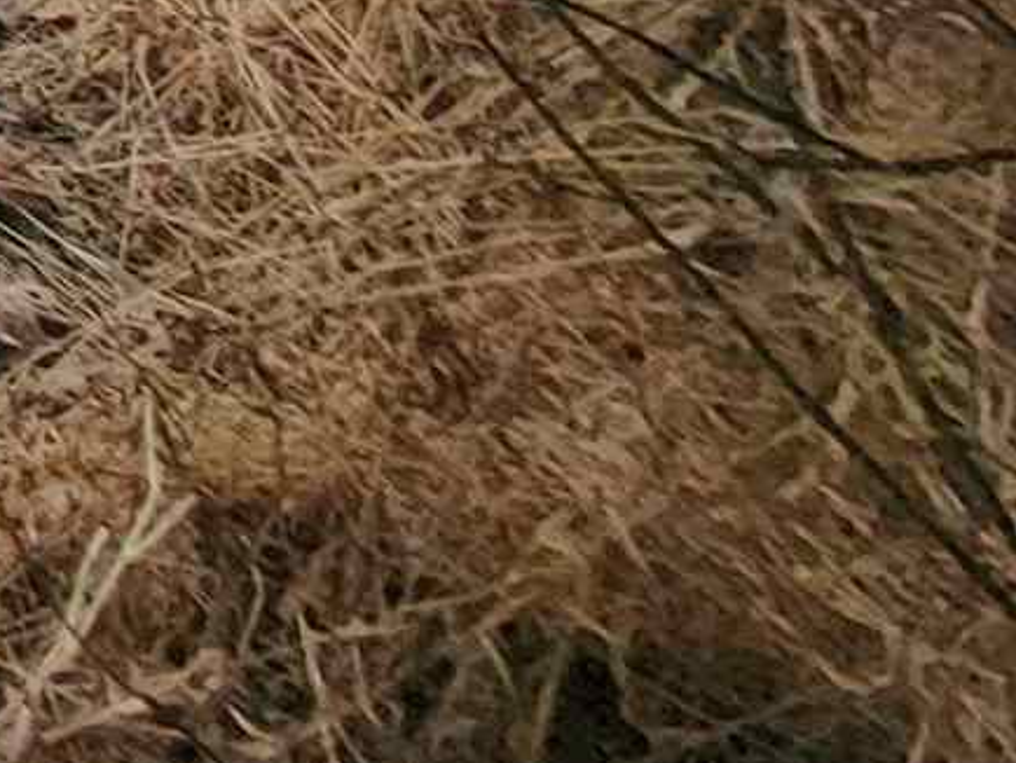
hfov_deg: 9.4
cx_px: -2577
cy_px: -1861
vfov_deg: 9.6
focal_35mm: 92
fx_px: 2702
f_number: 2.2
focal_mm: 2.2
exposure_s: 1/1667
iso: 50
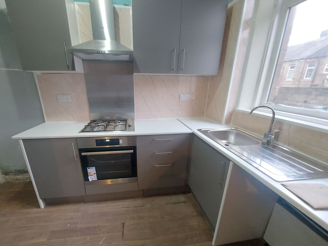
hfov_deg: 102.0
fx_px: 133
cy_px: 128
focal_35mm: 14
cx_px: 157
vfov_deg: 85.6
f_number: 2.2
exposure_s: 1/20
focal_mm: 1.74
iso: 800
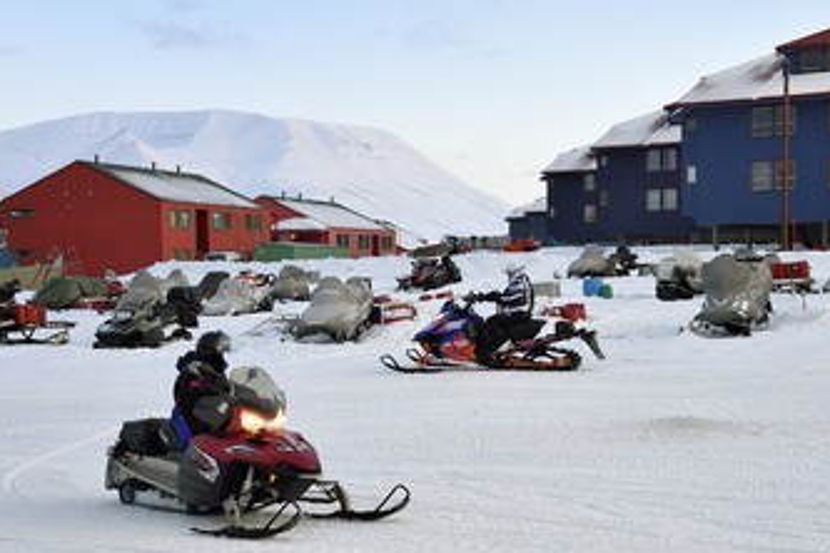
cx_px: 498
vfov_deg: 21.6
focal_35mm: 63
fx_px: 1452
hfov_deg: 31.8
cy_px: 289
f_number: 8
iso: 800
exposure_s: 1/200
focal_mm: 50
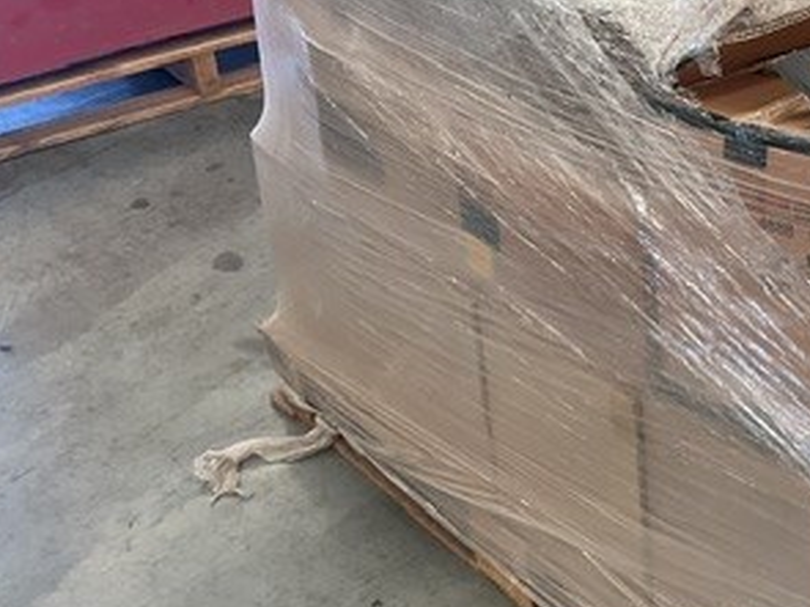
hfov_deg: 28.9
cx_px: 802
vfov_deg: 23.3
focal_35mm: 63
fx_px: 1474
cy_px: 288
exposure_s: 1/100
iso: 50
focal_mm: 3
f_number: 1.8
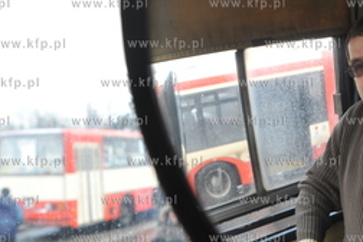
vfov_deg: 28.8
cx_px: 216
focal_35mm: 46
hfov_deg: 42.6
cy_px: 180
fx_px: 464
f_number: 6.3
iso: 320
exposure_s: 1/80
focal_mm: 29
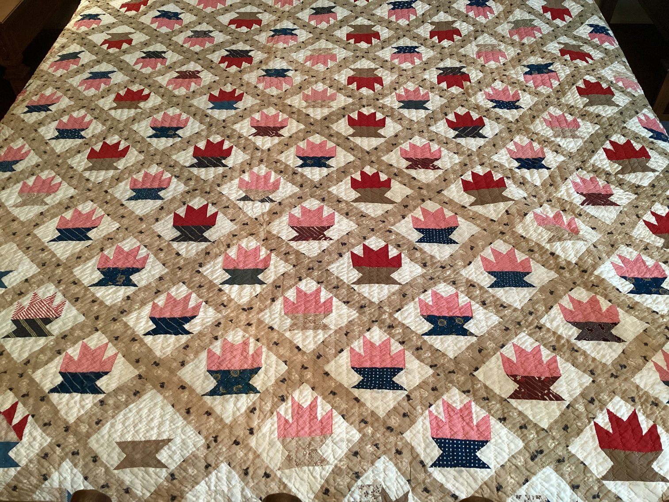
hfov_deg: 58.3
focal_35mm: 31
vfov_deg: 45.4
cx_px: 334
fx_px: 599
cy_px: 251
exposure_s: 1/50
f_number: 2.4
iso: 200
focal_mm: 3.3
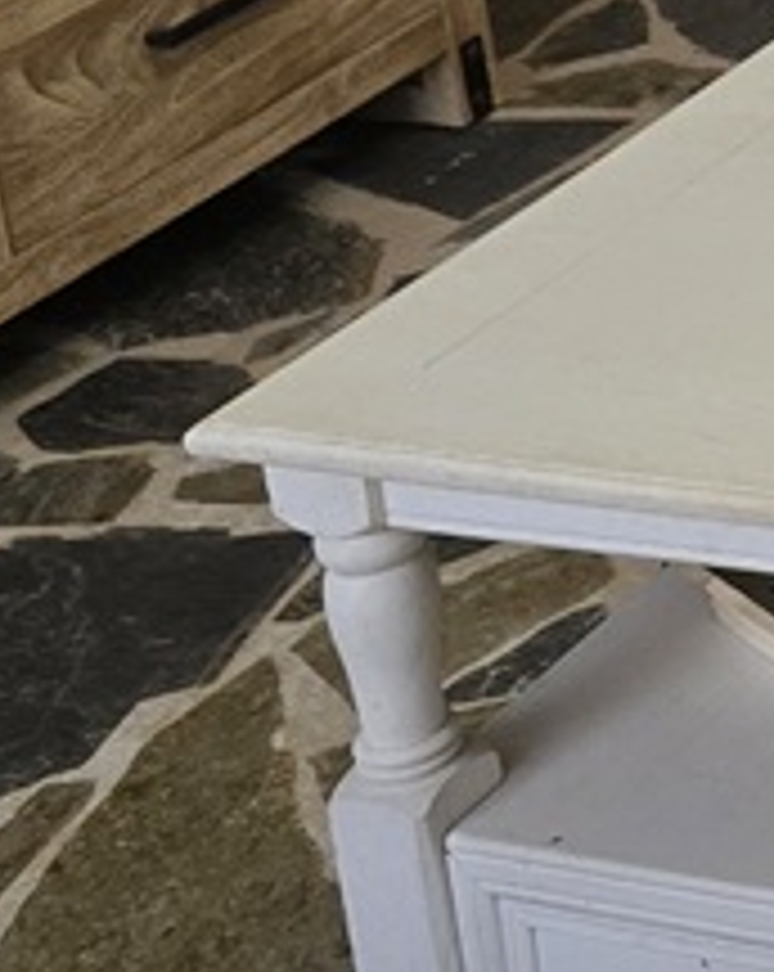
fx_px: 3589
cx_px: 1962
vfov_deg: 14.2
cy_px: -576
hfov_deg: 10.3
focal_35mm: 125
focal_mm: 6.3
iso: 500
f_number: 1.7
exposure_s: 1/100
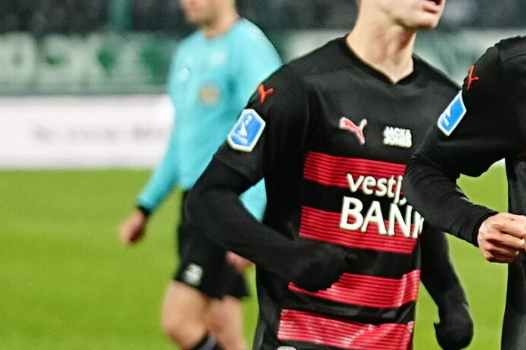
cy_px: 392
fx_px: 3024
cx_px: 842
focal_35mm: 207
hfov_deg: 9.6
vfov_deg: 6.6
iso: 800
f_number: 1.2
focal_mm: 50
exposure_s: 1/2000
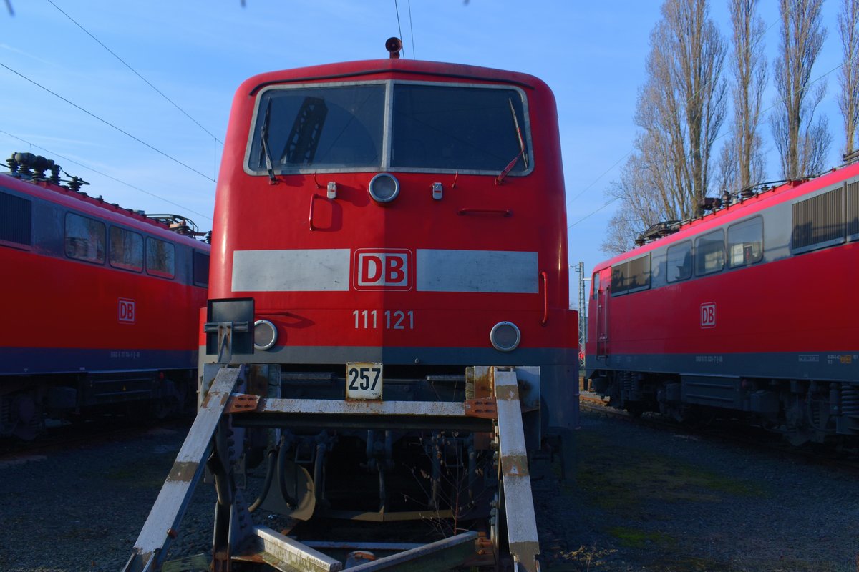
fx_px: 787
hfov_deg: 57.2
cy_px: 286
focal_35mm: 33
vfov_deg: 40.0
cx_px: 430
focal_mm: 22
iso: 160
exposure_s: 1/400
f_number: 8
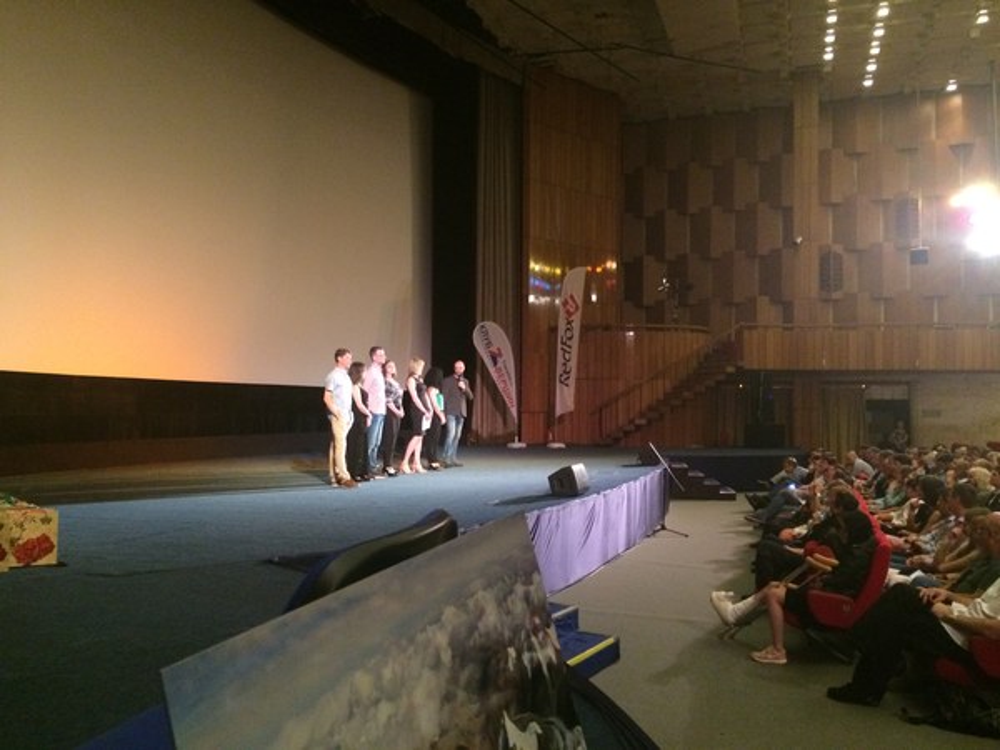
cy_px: 375
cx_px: 500
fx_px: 838
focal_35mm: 29
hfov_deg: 61.7
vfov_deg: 48.2
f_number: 2.2
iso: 400
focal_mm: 4.15
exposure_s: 1/17
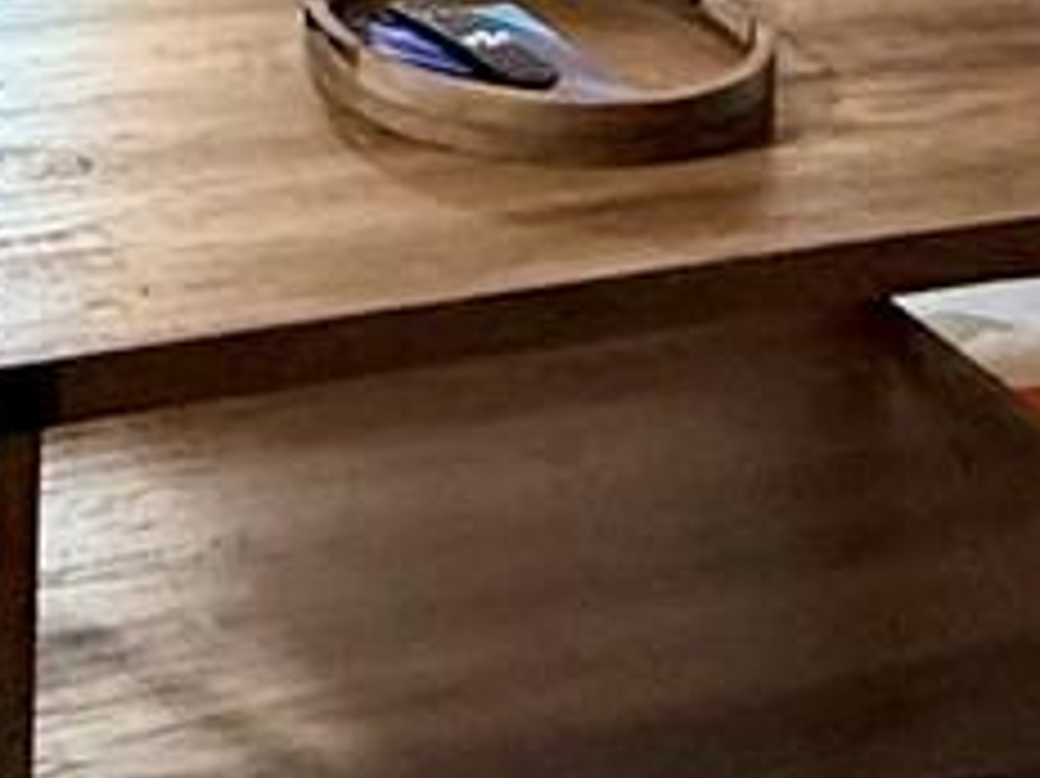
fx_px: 2913
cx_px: -68
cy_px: -1120
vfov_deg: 12.1
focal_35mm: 97
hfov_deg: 19.5
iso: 400
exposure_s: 1/60
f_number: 2.2
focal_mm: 2.22
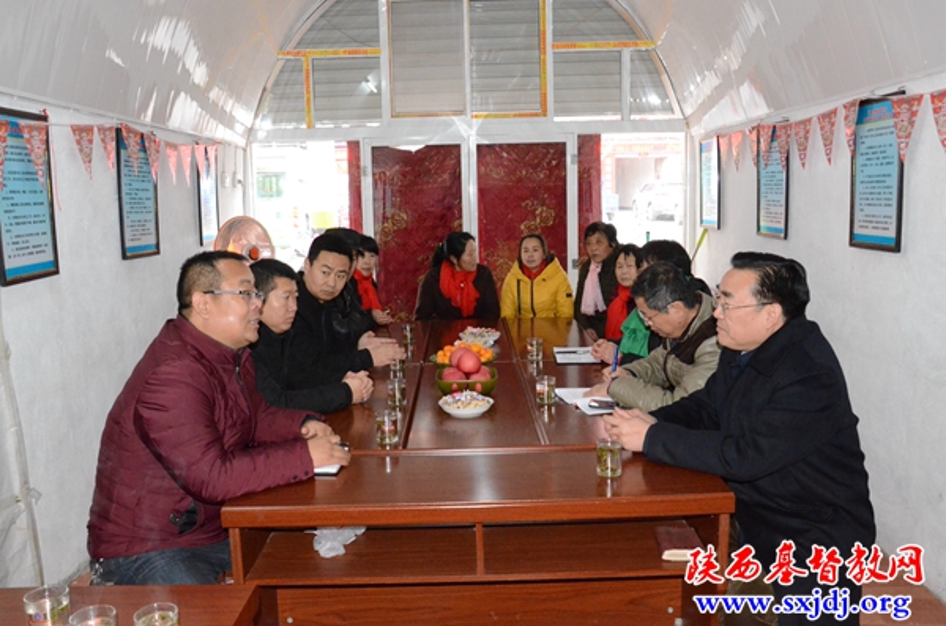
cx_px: 473
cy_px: 313
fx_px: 826
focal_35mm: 32
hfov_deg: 59.6
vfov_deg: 41.5
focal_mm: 21
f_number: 8
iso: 6400
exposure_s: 1/60
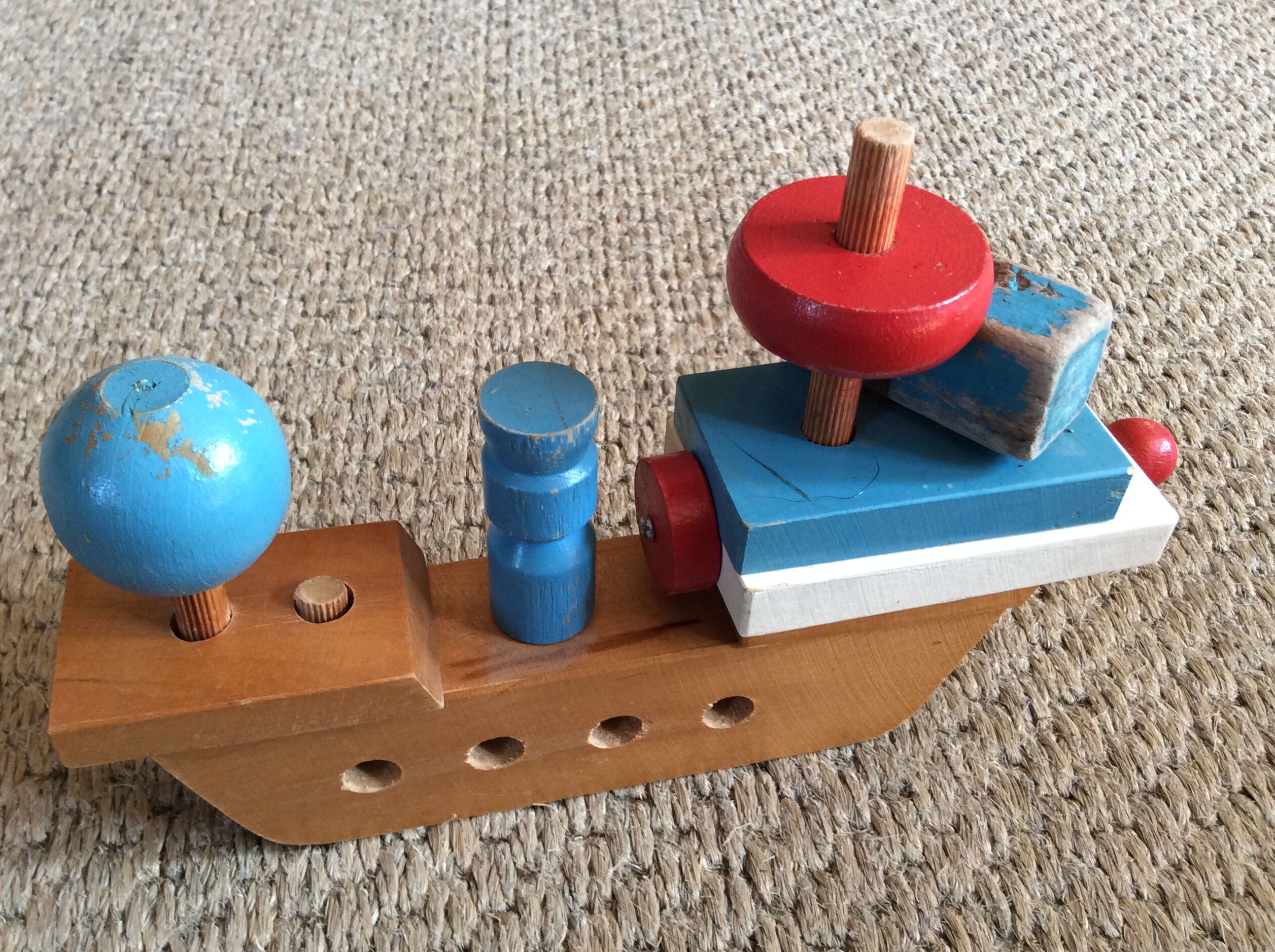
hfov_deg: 55.4
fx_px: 1214
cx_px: 640
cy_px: 484
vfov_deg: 42.8
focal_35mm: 33
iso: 80
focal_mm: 3.3
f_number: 2.4
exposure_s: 1/25
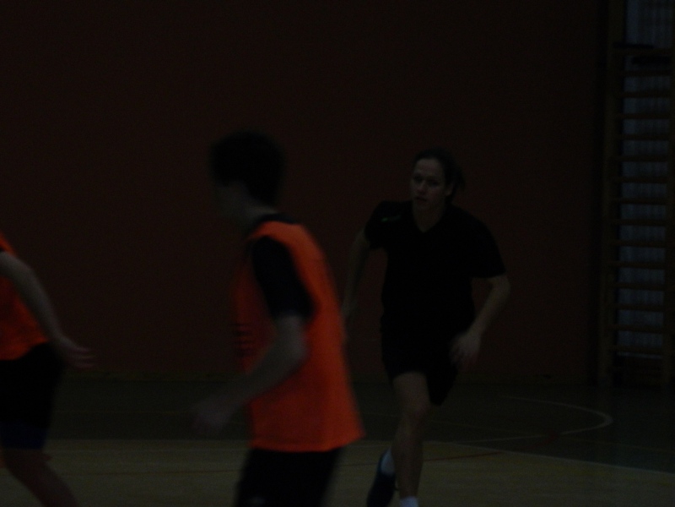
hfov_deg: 7.1
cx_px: 338
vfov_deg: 5.3
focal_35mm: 278
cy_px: 254
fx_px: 5421
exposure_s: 1/100
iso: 400
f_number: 5.6
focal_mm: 50
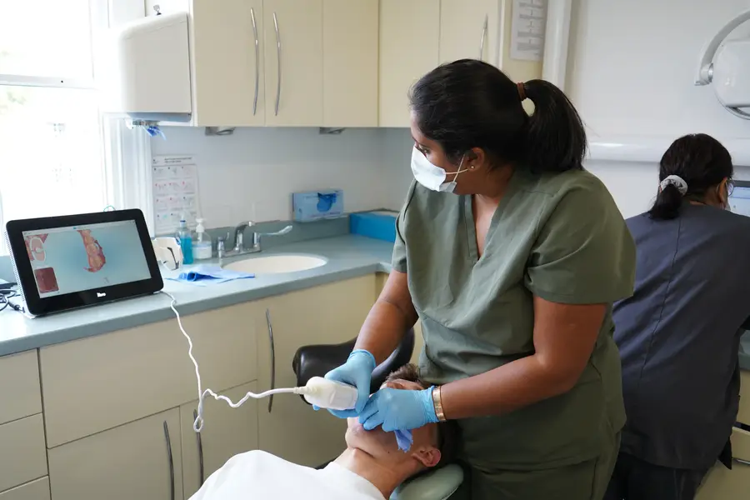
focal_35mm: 31
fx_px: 646
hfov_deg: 60.3
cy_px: 250
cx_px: 375
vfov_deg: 42.3
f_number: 4
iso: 640
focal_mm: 31
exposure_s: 1/160
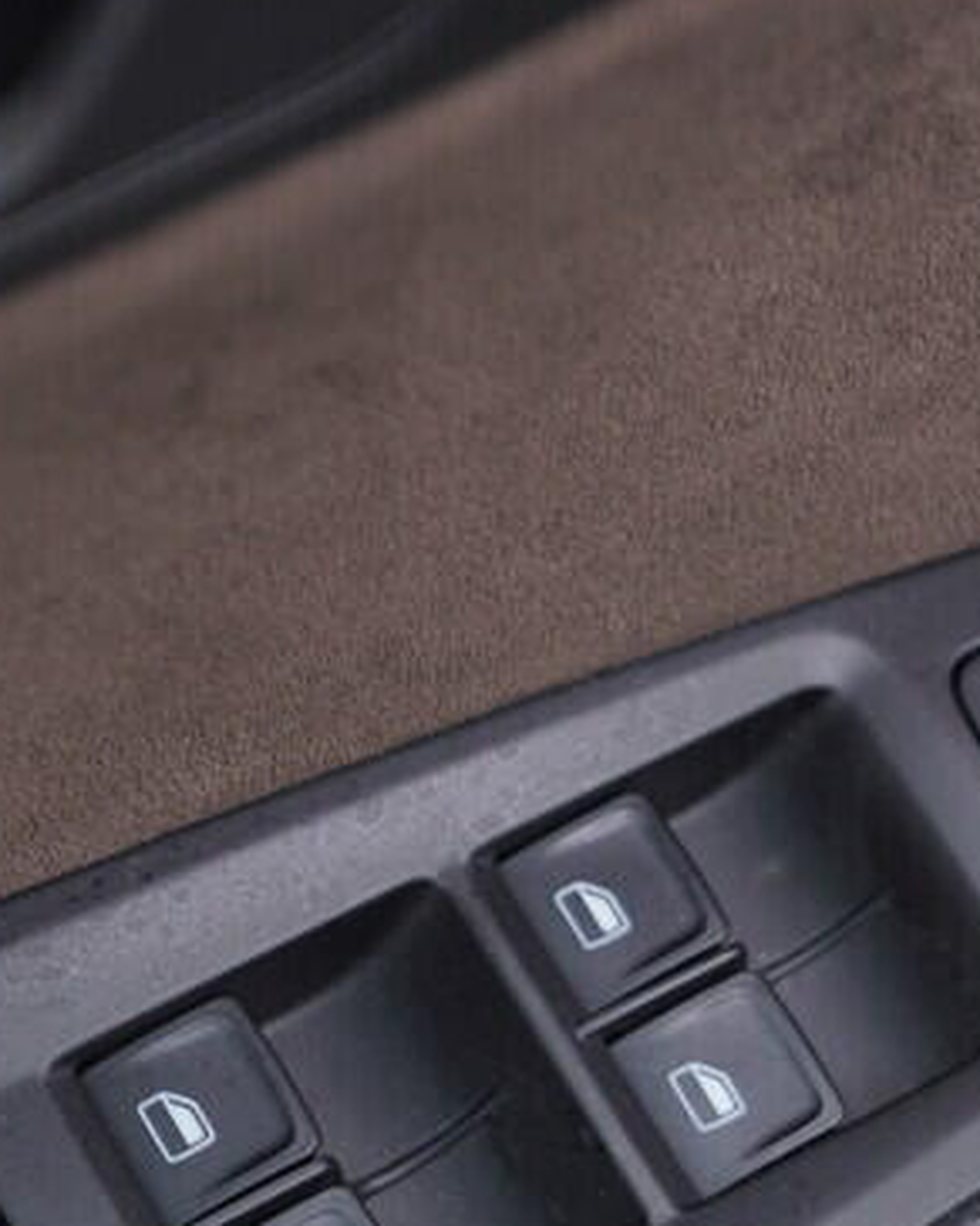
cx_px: 707
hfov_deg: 16.1
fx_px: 3446
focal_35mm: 95
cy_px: 1106
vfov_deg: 19.8
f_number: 3.2
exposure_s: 1/40
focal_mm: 24
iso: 125
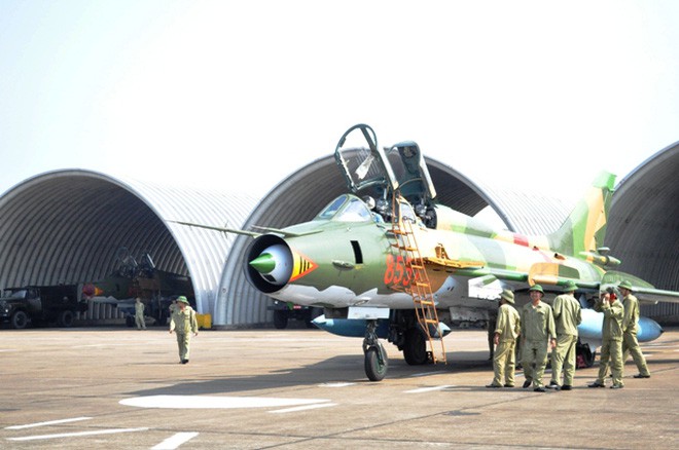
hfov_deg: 28.1
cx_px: 340
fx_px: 1356
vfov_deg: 18.9
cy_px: 225
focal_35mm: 72
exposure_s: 1/3200
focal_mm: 48
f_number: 6.3
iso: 3200
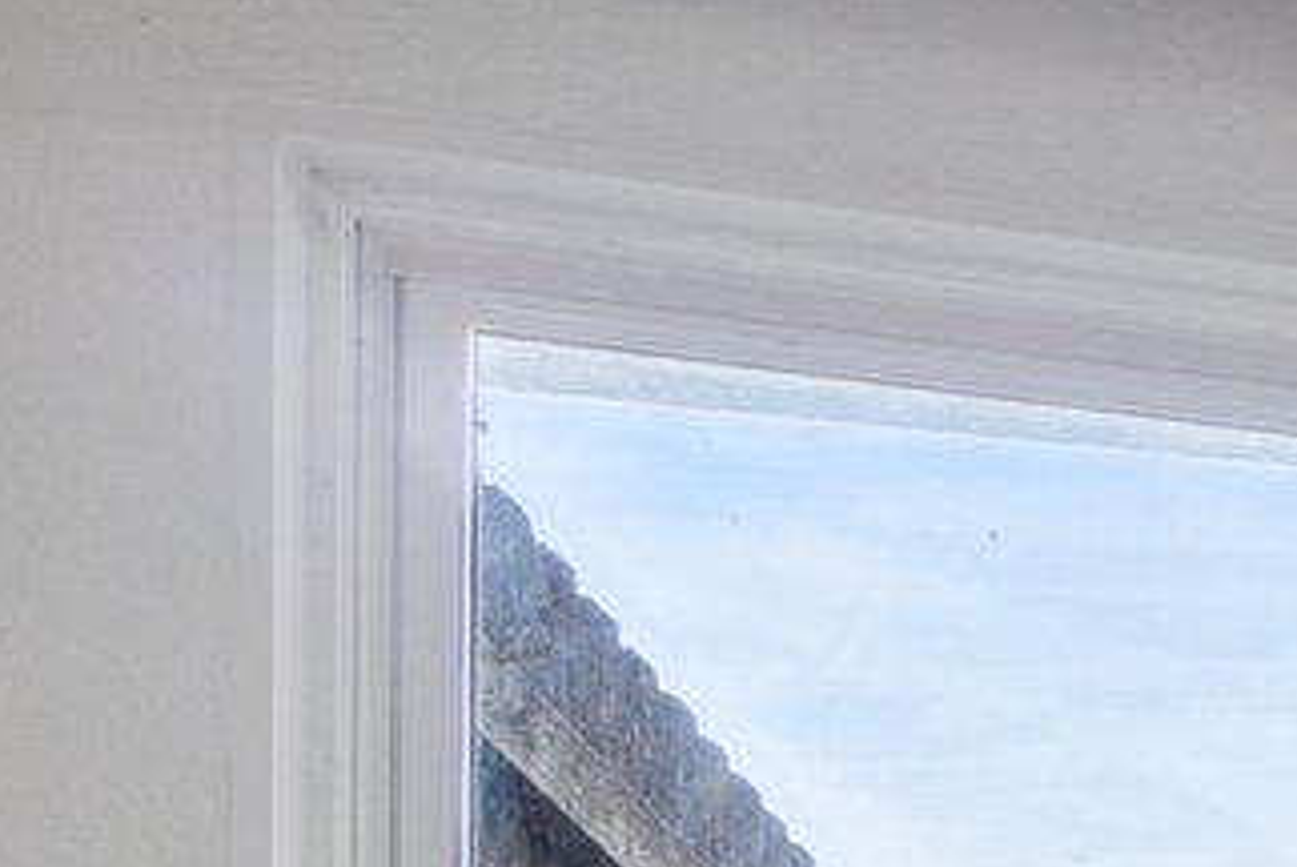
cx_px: 3192
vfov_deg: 12.7
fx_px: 3426
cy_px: 1692
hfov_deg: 14.0
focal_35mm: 95
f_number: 6.3
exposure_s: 1/20
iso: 200
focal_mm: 10
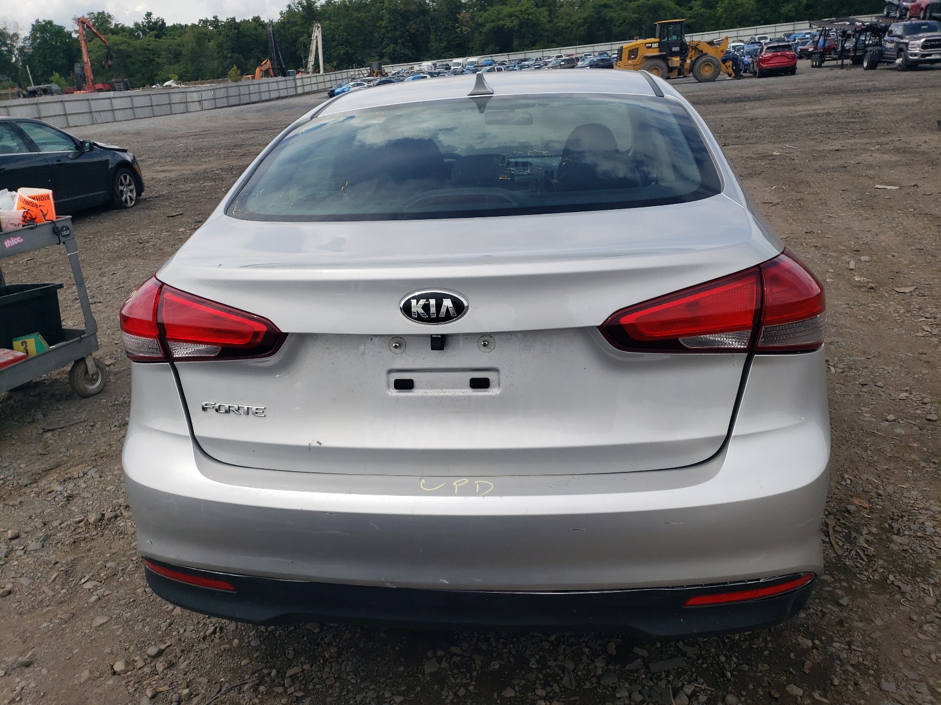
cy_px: 352
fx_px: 707
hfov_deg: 67.3
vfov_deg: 53.1
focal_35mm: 26
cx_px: 470
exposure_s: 1/3333
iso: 50
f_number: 1.5
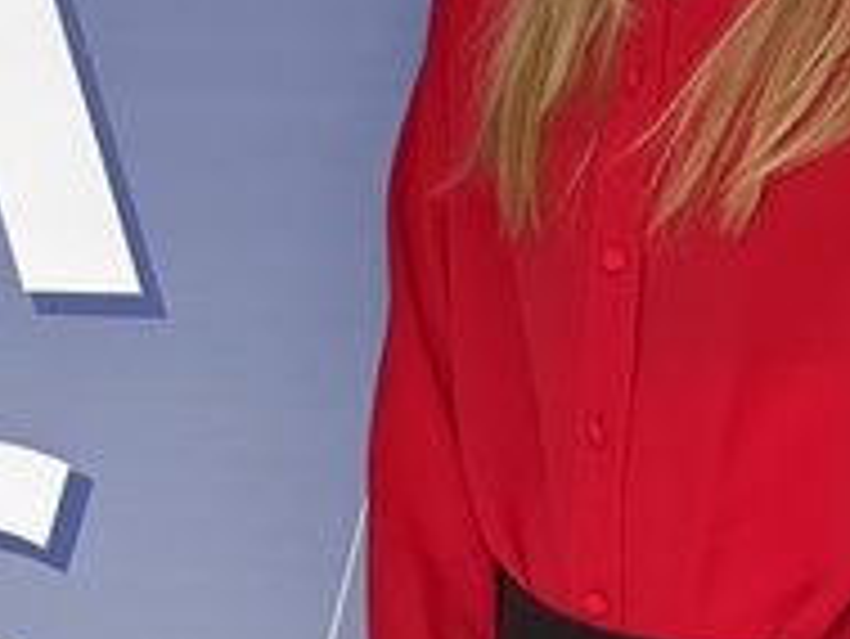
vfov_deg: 11.4
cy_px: 410
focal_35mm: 130
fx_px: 3194
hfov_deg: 14.2
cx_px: -400
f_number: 1.78
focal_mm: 6.86
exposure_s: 1/139
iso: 64
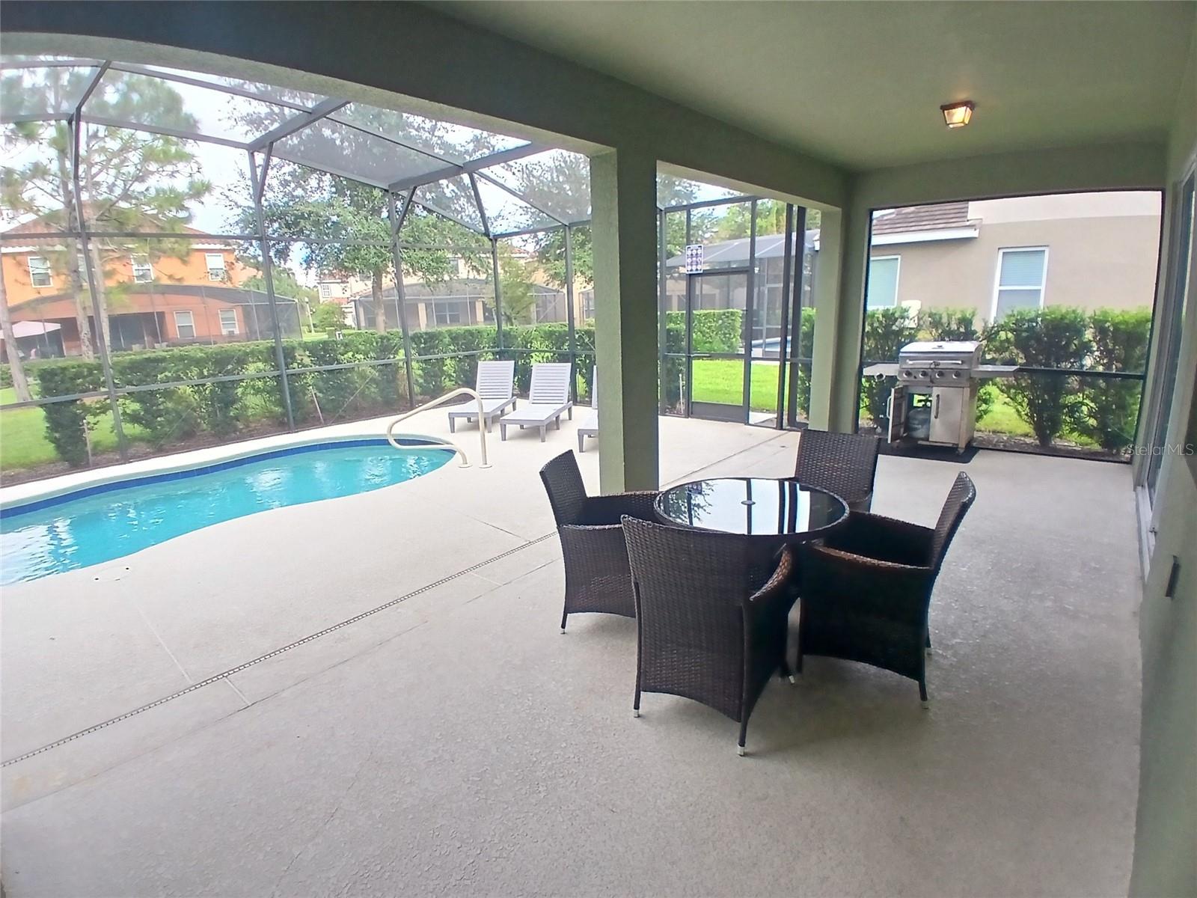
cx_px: 598
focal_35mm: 17
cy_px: 449
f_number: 2.2
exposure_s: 1/60
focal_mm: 1.4
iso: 64
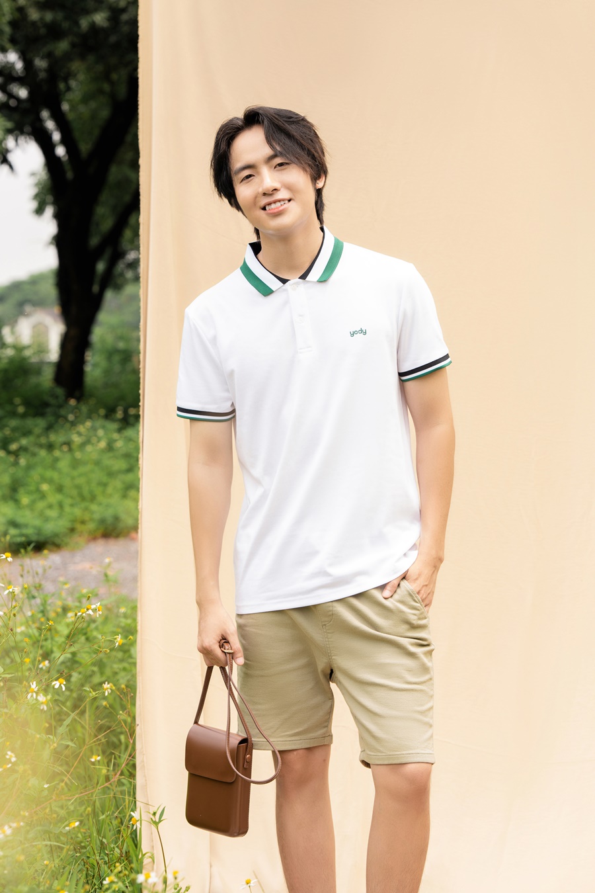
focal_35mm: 85
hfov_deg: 16.1
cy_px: 446
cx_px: 298
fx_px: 2107
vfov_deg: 23.9
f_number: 5
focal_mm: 85
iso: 80
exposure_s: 1/250
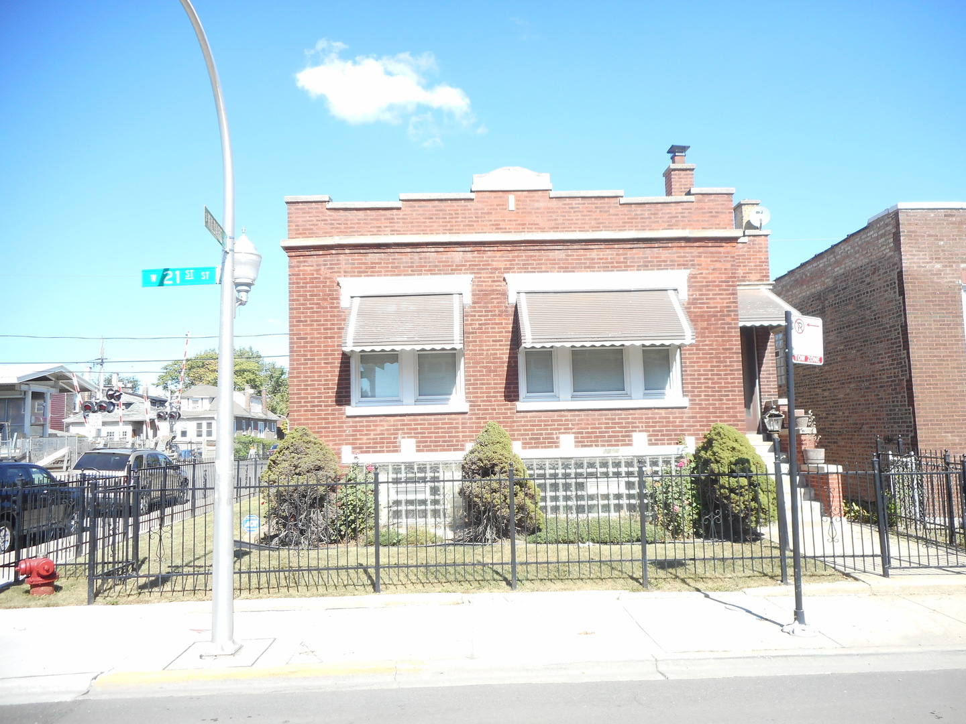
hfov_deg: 69.4
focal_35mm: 25
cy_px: 362
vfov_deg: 54.9
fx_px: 698
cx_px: 483
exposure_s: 1/250
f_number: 3.7
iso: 80
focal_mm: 4.5
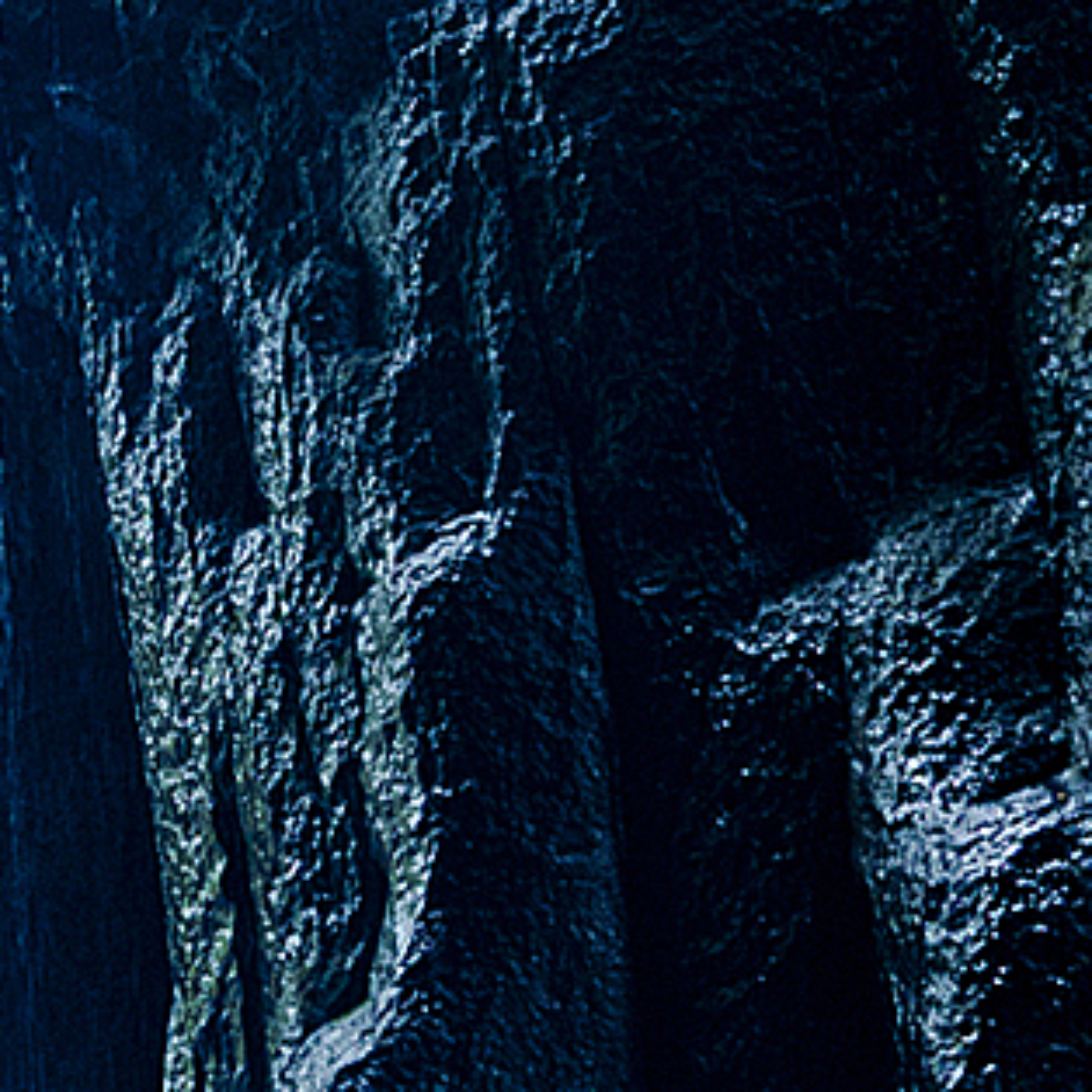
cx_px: -929
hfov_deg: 11.8
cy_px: 511
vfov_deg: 12.9
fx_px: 4818
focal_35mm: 135
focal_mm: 26
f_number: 5.6
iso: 400
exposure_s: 1/40
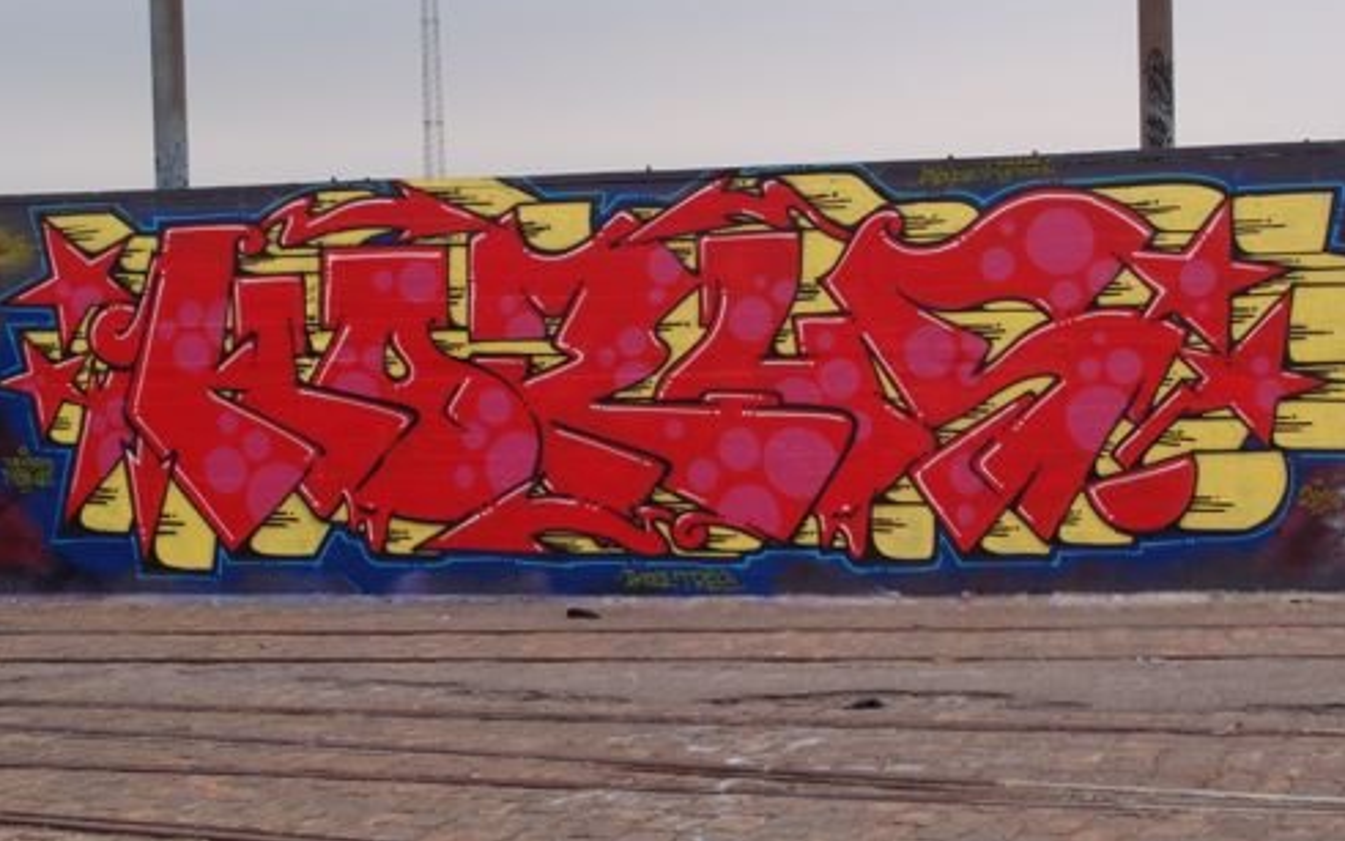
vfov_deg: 24.0
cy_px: 481
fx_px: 1980
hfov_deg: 37.5
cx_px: 682
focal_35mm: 54
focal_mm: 10.83
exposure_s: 1/160
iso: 100
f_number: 2.8
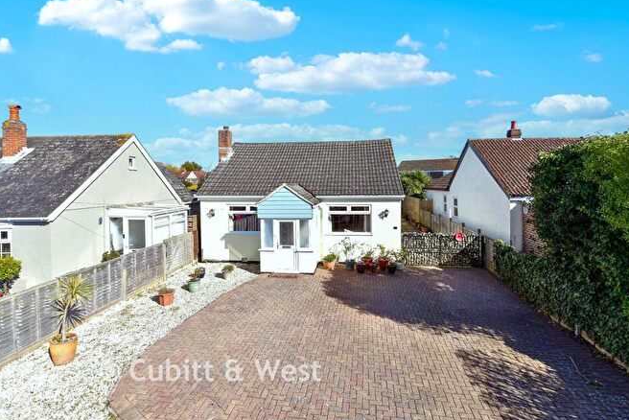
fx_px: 280
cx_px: 317
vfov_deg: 73.8
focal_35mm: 16
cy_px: 217
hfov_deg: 96.7
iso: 500
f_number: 8
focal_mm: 10
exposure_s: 1/500
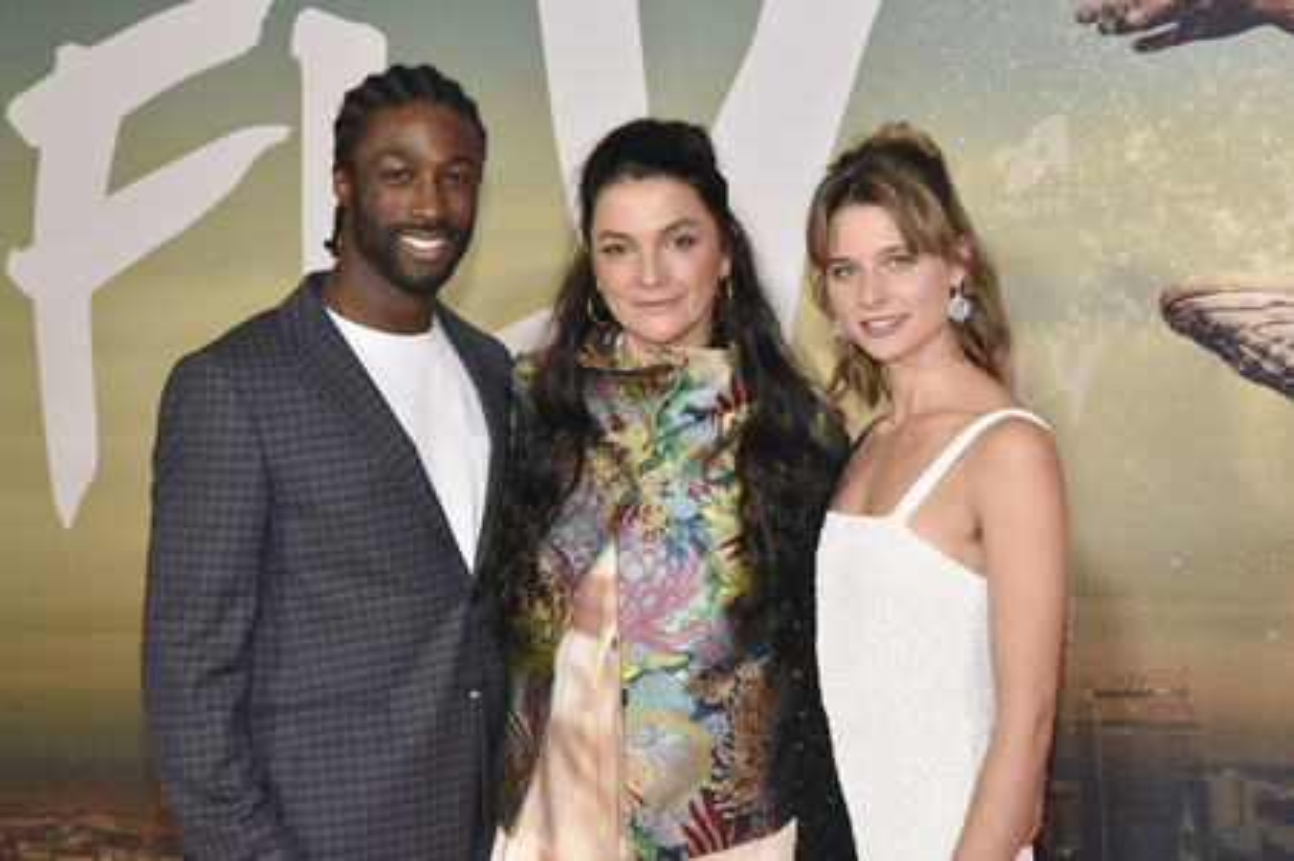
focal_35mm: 68
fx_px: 2442
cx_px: 647
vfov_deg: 20.0
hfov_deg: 29.7
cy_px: 430
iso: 4000
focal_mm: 68
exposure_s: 1/250
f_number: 8
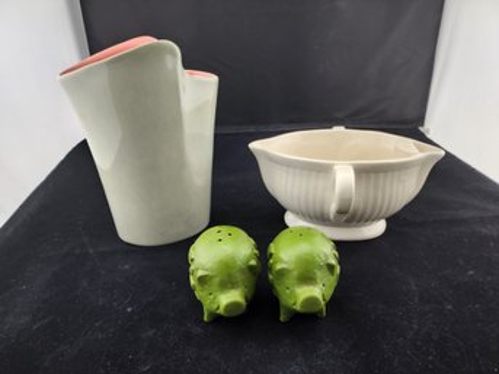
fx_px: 331
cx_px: 250
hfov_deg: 73.9
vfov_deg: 58.8
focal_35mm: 23
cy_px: 187
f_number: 1.8
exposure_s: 1/120
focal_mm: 6.4
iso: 25
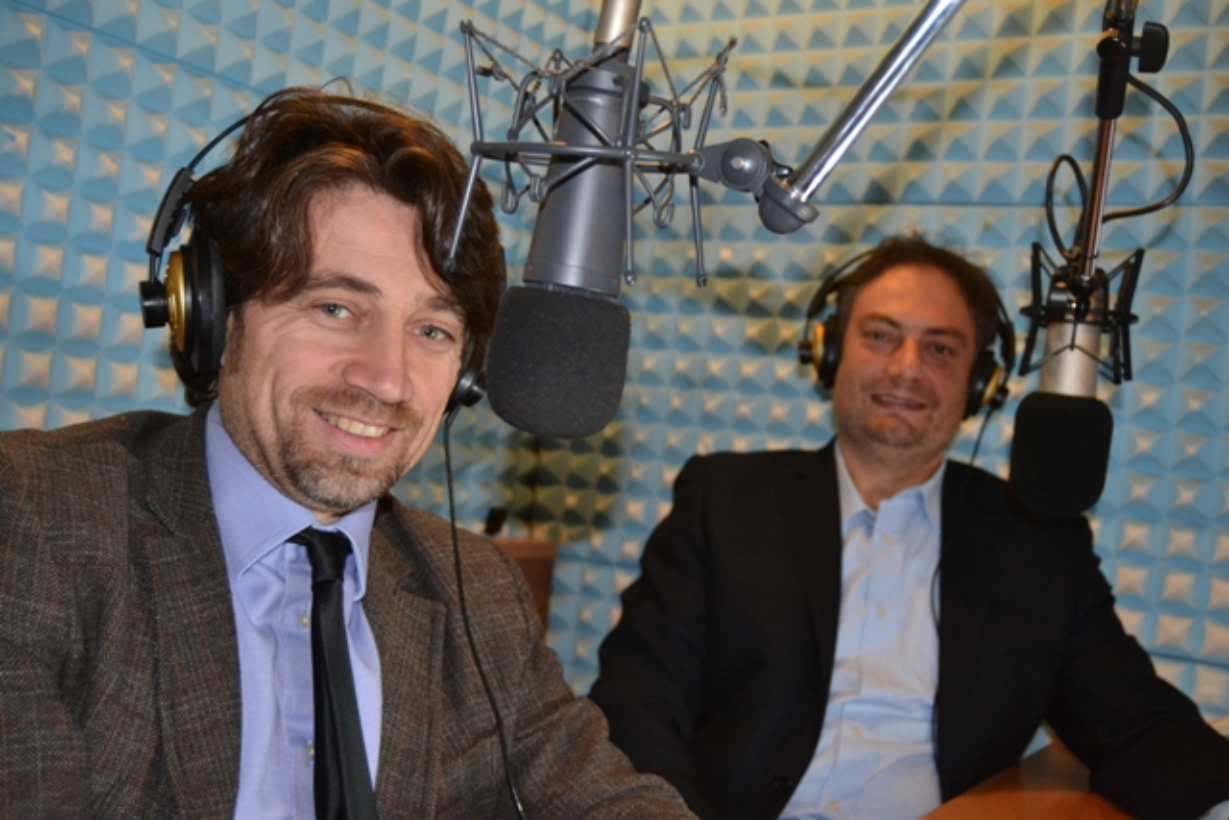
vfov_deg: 34.2
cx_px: 614
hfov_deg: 49.5
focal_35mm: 39
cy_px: 410
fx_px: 1332
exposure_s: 1/60
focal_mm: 26
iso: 1800
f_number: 4
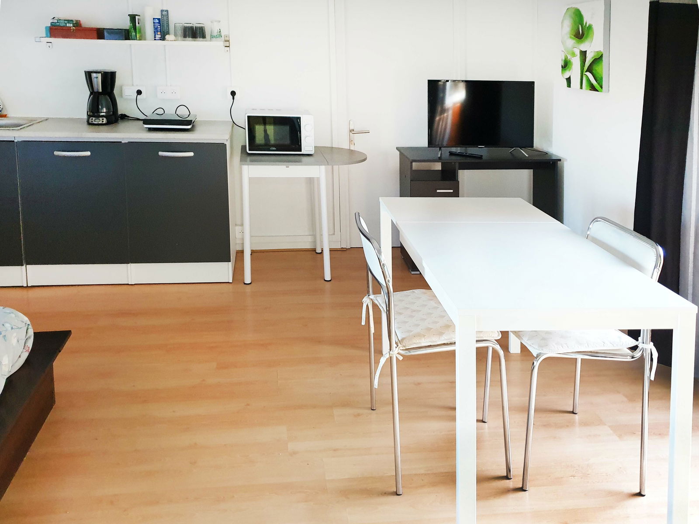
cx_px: 350
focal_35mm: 26
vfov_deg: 53.1
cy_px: 262
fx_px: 525
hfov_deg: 67.3
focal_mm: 4.3
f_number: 1.5
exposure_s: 1/46
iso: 250
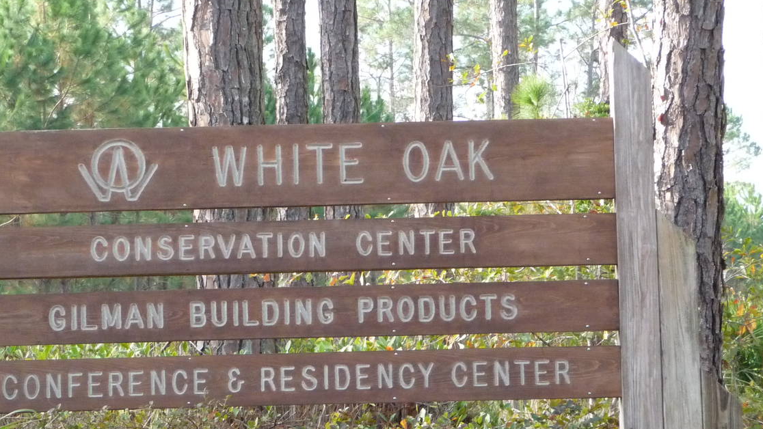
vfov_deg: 8.1
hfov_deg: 14.3
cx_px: 306
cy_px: 275
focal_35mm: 150
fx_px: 3035
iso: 400
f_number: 4.7
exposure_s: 1/125
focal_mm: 16.3
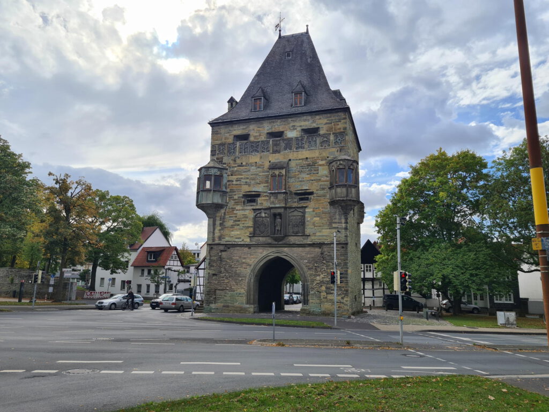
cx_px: 274
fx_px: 412
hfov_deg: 67.3
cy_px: 206
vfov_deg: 53.1
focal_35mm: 26
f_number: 1.8
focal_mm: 5.4
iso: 50
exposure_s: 1/1980
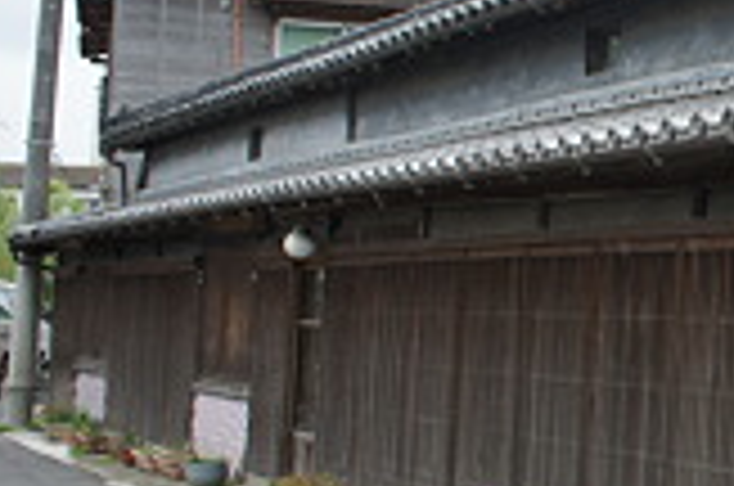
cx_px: 1004
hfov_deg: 21.6
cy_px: 209
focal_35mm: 83
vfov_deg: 16.4
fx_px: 1689
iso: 200
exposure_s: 1/100
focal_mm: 20
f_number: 7.1
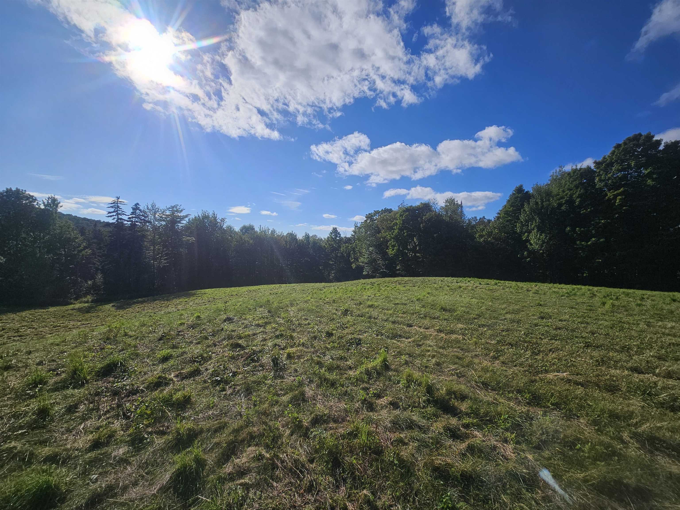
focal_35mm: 13
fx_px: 255
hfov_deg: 106.2
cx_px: 340
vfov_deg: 89.9
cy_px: 255
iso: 50
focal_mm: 2.2
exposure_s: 1/5357
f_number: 2.2
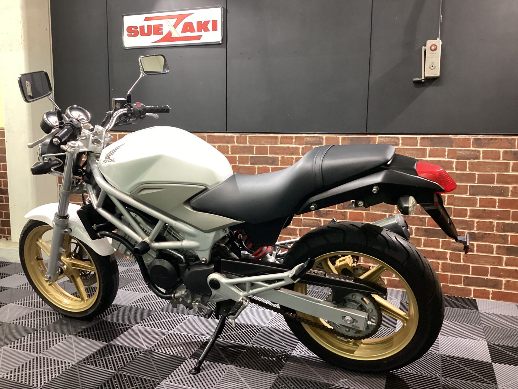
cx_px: 259
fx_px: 464
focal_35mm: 31
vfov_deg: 45.4
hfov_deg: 58.4
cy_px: 194
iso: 320
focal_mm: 3.3
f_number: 2.4
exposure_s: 1/30
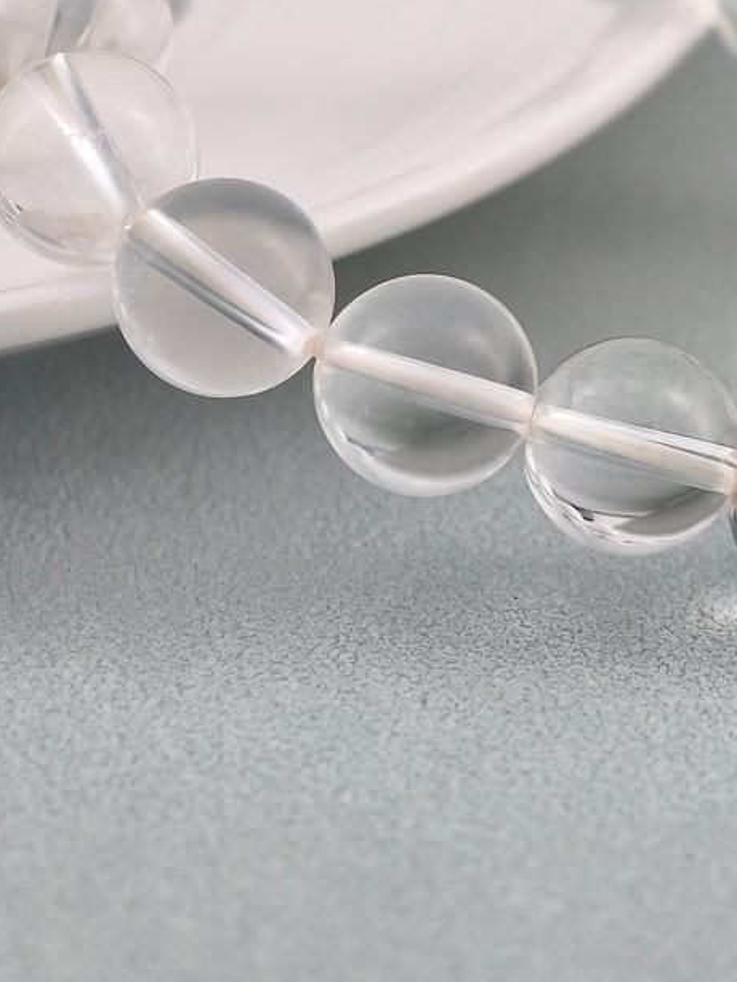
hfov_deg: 9.2
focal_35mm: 160
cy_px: 252
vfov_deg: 12.3
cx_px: 638
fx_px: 4540
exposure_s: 1/160
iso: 125
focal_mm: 22.48
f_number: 2.67
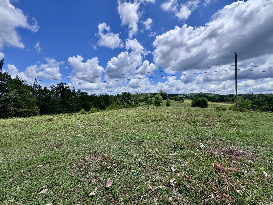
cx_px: 136
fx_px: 110
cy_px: 102
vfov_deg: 85.7
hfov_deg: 102.1
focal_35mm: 14
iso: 50
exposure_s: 1/3247
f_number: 2.2
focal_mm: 2.22
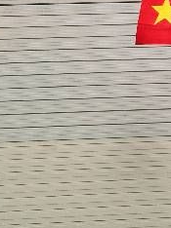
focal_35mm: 114
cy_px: -209
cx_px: 223
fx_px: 752
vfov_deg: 14.6
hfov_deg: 12.6
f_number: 1.8
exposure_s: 1/342
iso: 50
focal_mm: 5.4
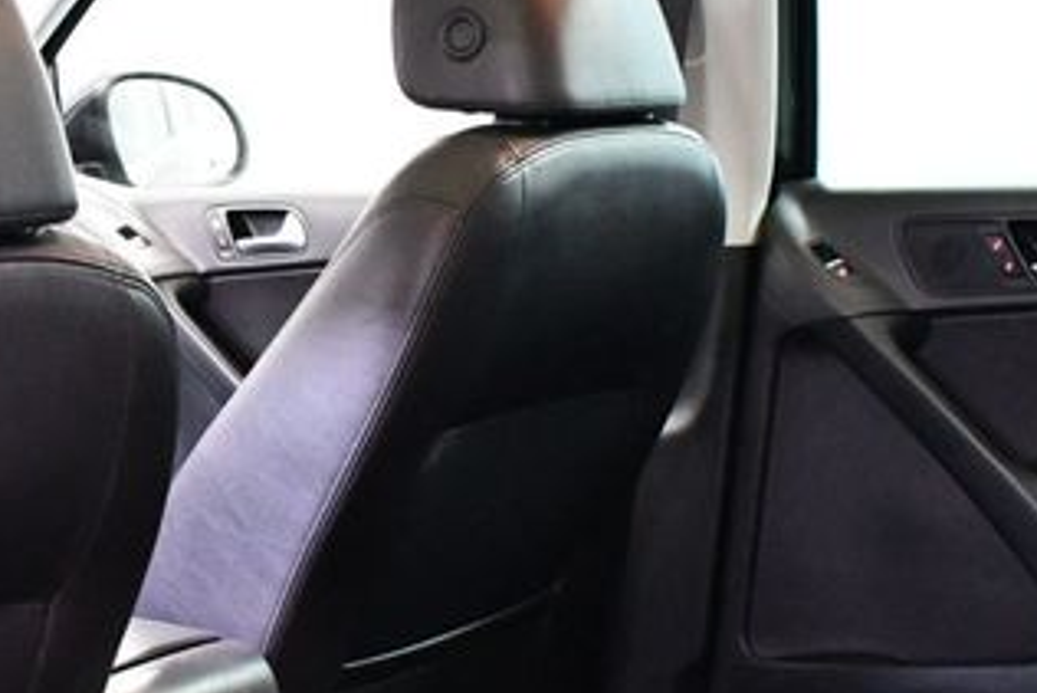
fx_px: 2104
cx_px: 180
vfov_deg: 18.6
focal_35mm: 73
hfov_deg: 27.1
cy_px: 466
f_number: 3.5
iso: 6400
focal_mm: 18
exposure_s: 1/60
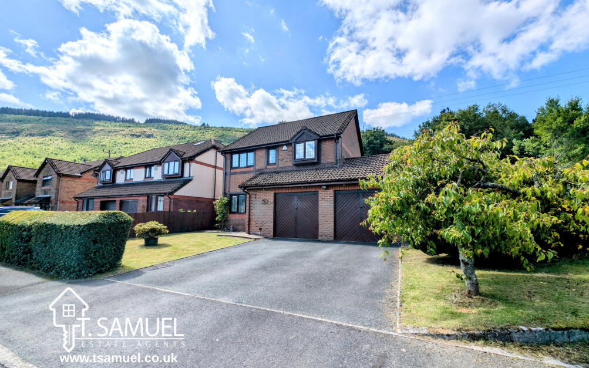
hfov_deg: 109.4
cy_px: 196
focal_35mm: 13
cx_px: 296
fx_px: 209
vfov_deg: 82.7
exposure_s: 1/4878
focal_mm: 2.23
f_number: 1.95
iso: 36
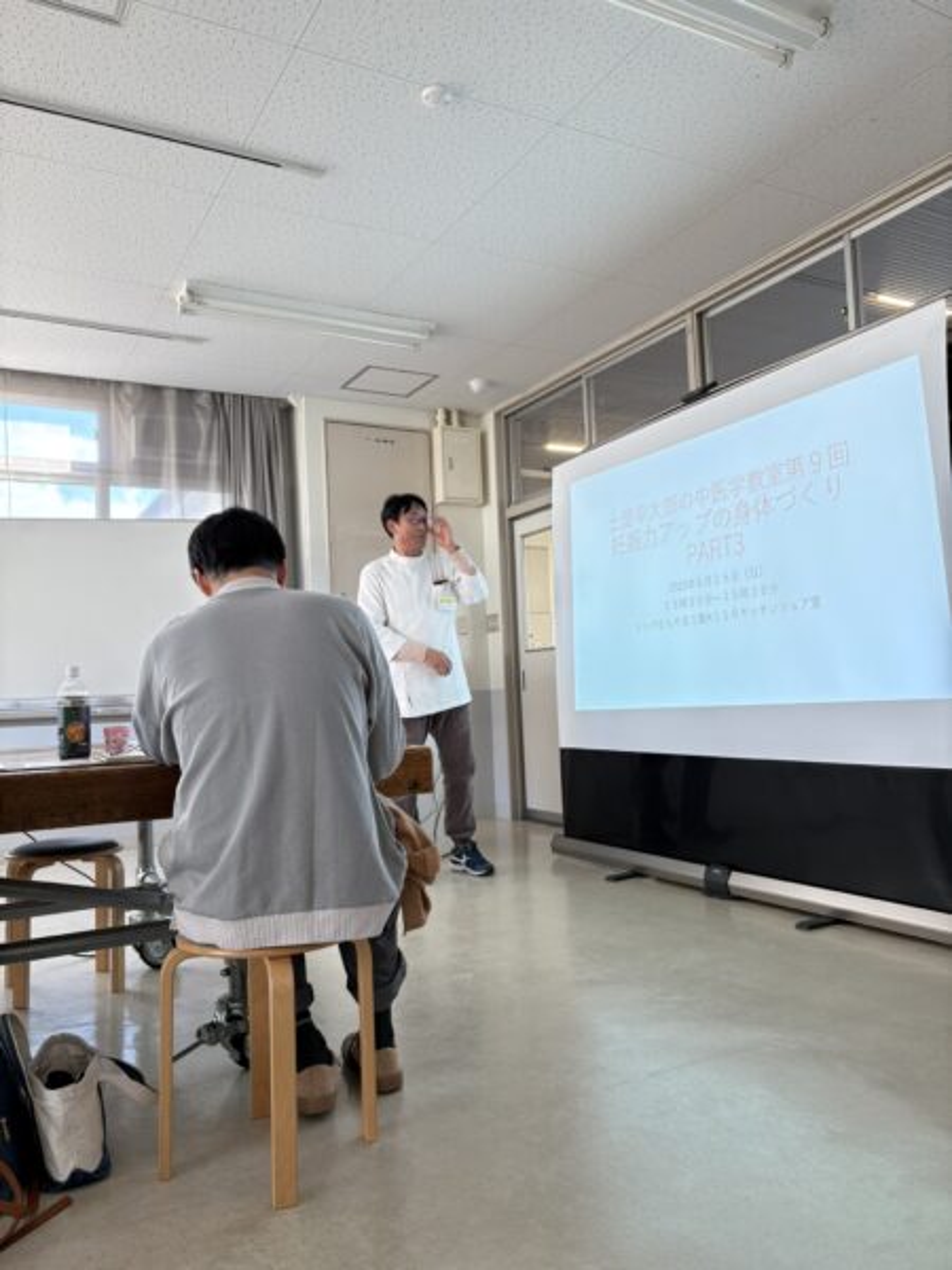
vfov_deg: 67.3
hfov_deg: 53.1
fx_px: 953
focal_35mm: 26
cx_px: 476
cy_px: 635
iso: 40
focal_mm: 5.96
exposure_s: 1/106
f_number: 1.6
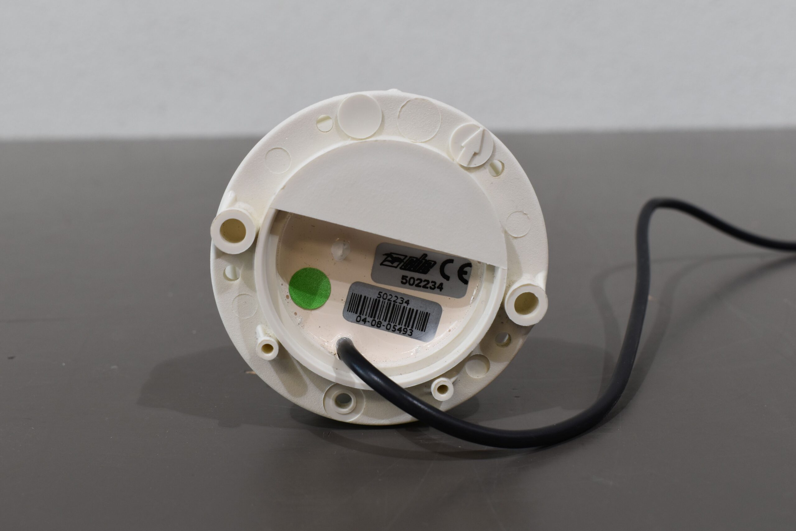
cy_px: 266
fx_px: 962
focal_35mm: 44
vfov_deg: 30.9
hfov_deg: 45.0
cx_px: 398
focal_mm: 29
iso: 400
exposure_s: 1/60
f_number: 7.1
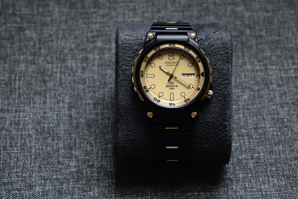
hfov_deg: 33.4
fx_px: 497
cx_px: 149
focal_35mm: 60
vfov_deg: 22.6
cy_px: 100
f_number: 10
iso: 2000
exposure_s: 1/60
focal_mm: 60
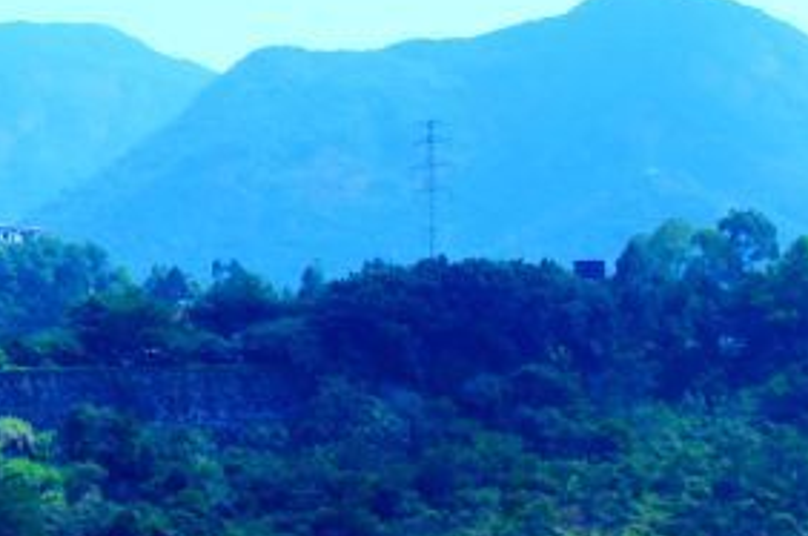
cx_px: -441
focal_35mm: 109
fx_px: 2442
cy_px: 247
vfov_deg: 12.5
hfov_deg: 16.8
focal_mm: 20
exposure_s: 1/200
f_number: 11
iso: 200
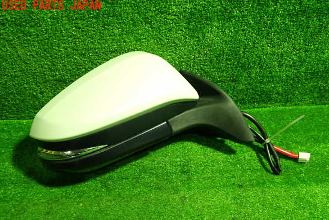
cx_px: 168
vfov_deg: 41.0
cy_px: 126
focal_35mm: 32
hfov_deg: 58.7
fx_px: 292
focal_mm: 5.4
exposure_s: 1/30
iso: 320
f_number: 2.3
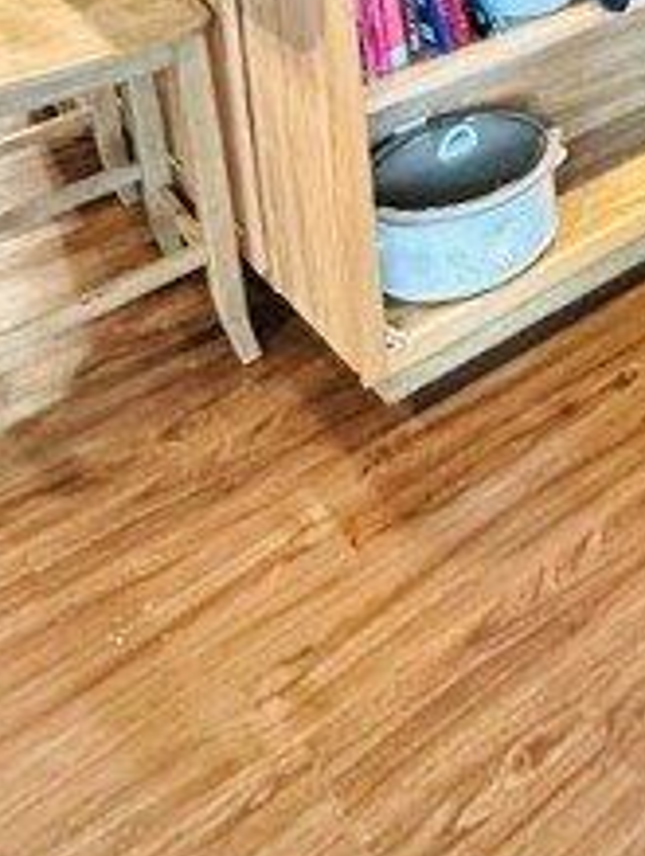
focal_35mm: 49
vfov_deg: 30.1
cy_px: -281
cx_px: 672
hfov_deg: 27.7
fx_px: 1214
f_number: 2.2
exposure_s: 1/60
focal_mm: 2.22
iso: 1000
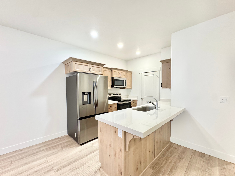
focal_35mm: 15
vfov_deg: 81.7
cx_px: 120
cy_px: 93
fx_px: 102
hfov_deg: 98.2
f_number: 2.2
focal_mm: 2.22
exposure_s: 1/120
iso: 200
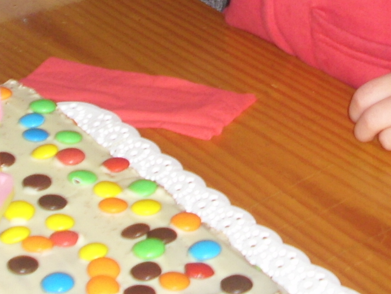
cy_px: -166
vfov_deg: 12.0
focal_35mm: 117
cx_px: 298
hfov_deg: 16.7
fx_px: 1322
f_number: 2.8
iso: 50
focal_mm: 6.2
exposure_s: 1/30
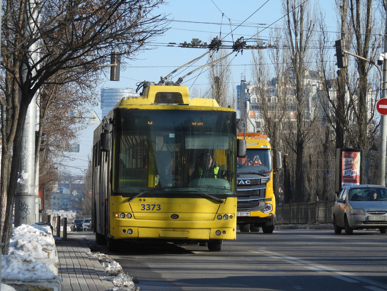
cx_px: 194
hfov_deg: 11.6
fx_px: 1901
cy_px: 146
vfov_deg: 8.7
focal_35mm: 170
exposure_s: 1/500
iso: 100
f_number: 4.5
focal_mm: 30.3
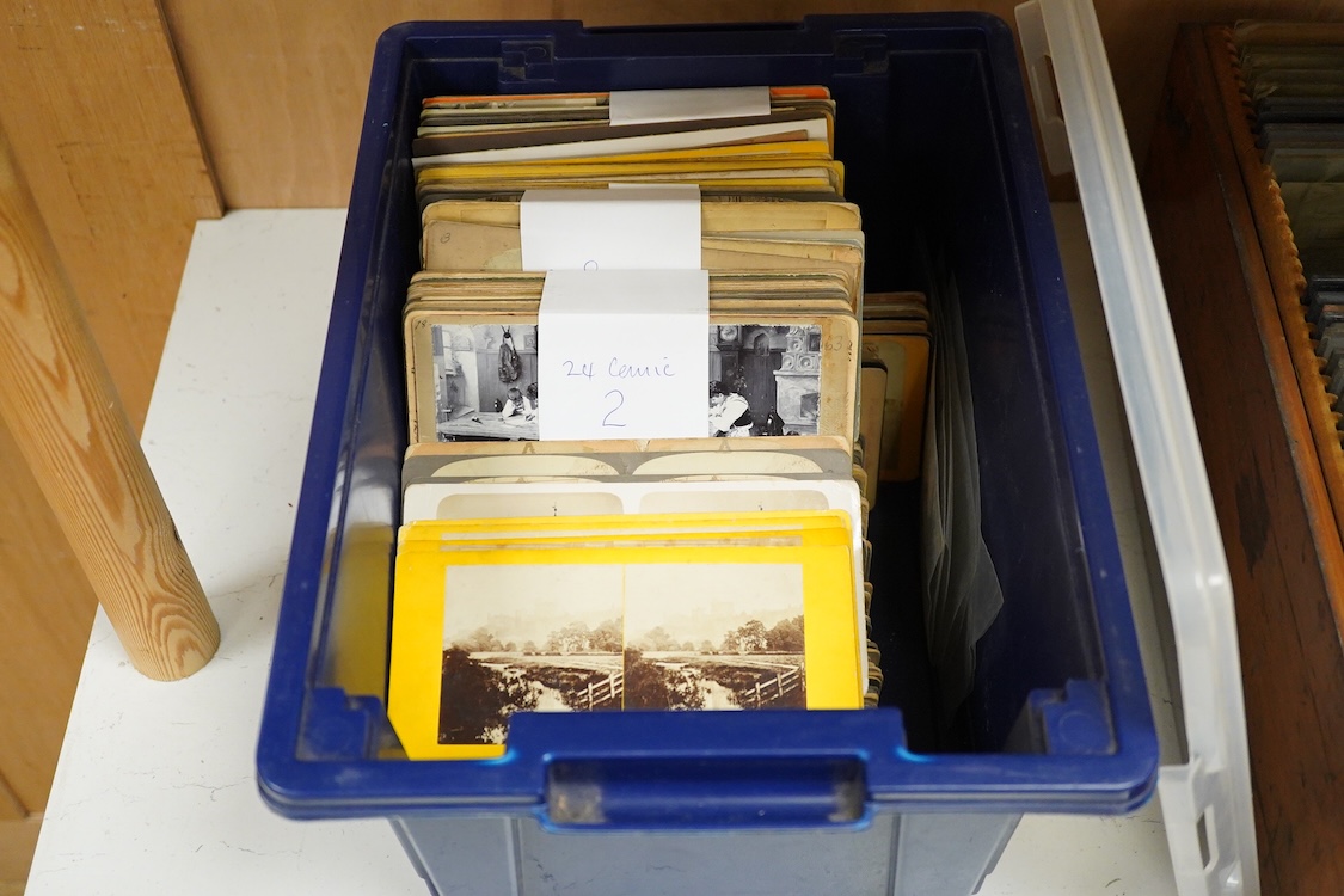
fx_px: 1680
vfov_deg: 29.9
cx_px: 672
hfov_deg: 43.6
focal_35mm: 45
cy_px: 448
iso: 2500
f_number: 3.5
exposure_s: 1/320
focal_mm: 30
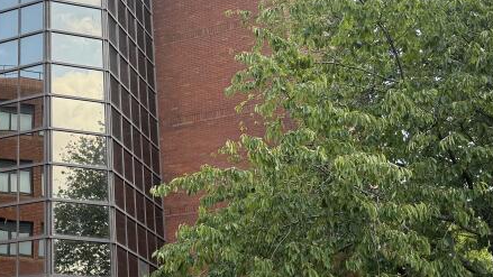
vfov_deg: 19.7
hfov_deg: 32.4
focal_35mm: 61
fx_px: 797
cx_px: 38
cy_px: 136
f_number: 1.78
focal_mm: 6.76
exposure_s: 1/1018
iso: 100
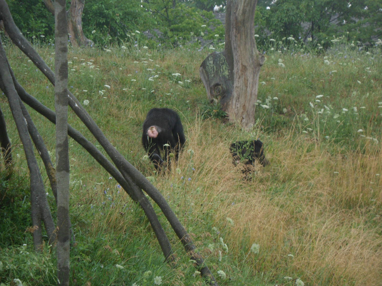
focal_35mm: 270
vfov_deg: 5.5
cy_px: 143
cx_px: 191
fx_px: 2980
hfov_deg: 7.3
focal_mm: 46.8
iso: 100
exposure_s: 1/60
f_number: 5.9
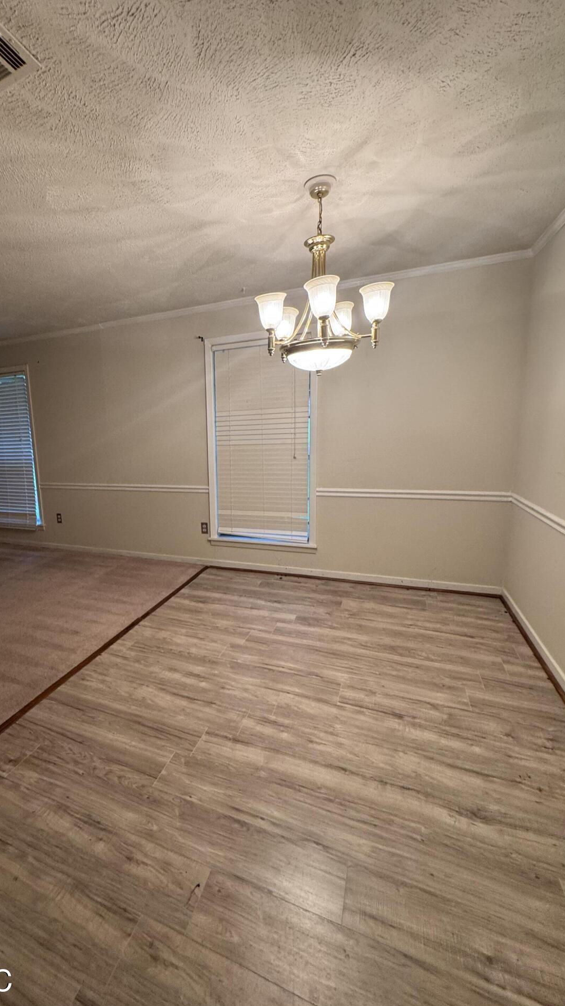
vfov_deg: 99.4
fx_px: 426
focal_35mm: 16
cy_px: 502
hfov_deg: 65.4
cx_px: 191
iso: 160
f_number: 2.2
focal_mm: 2.22
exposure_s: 1/60
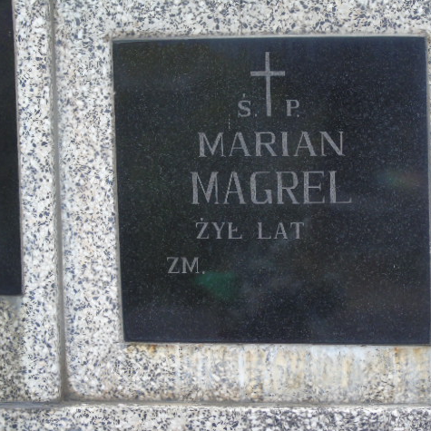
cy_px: 216
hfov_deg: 10.3
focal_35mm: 169
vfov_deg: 10.3
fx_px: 2381
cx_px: 282
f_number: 4.7
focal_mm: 25
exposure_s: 1/125
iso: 250
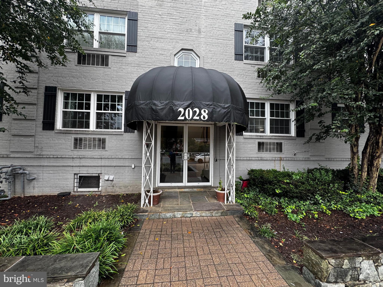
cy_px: 144
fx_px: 155
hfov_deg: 102.1
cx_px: 192
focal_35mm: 14
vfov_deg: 85.7
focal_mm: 2.22
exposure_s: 1/99
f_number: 2.2
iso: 64
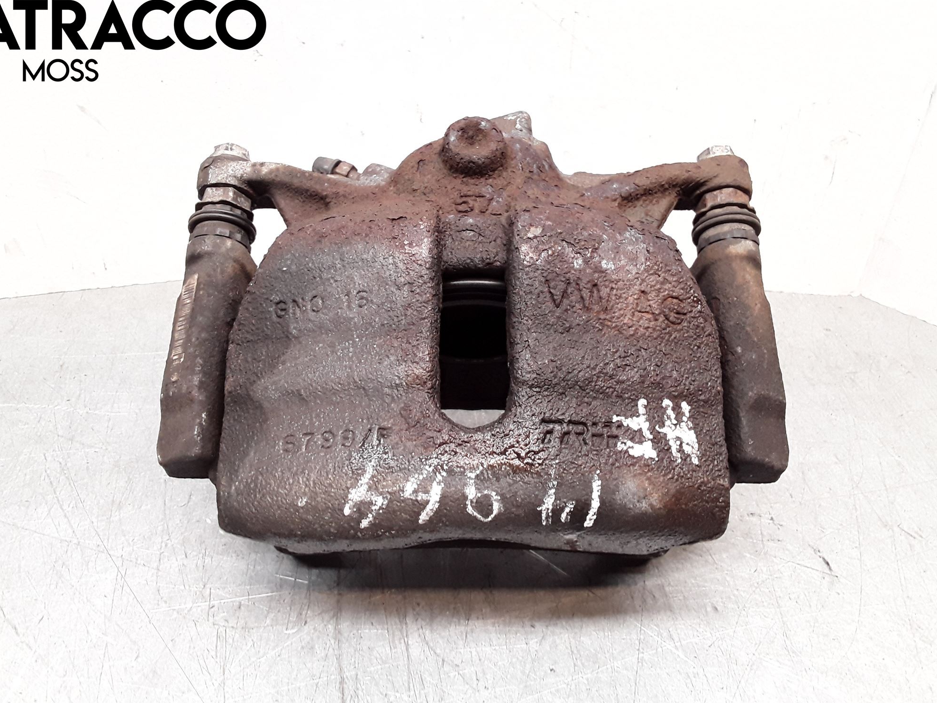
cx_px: 460
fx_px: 785
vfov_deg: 48.2
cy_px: 363
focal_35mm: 29
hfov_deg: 61.7
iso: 100
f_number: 1.9
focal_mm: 2.91
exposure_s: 1/50
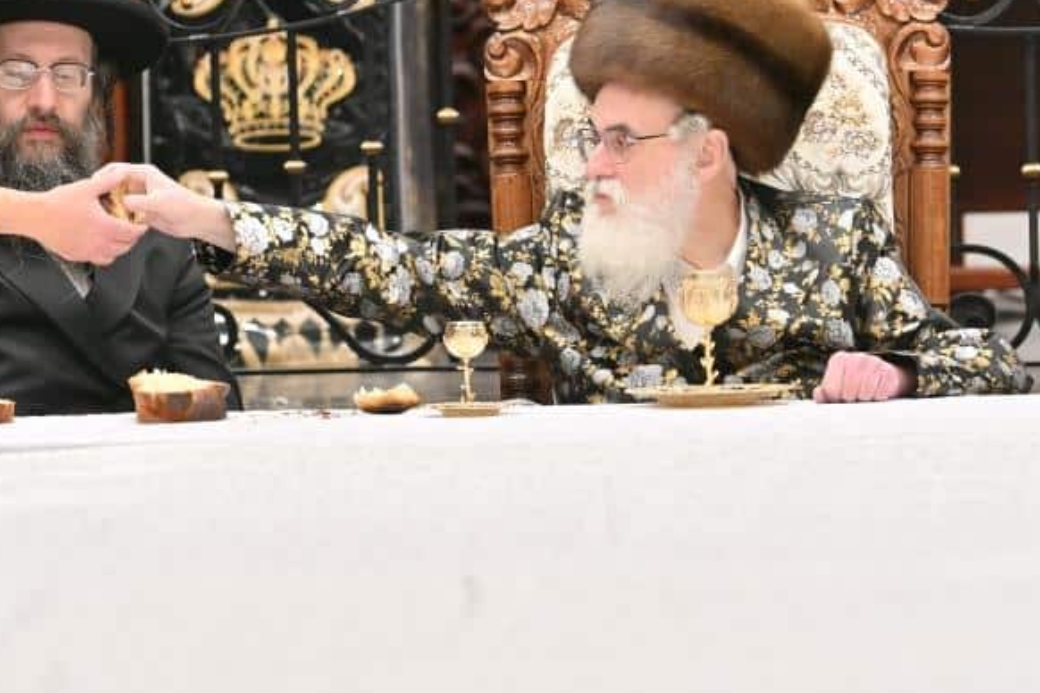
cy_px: 184
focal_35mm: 329
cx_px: 245
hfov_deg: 6.3
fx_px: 9504
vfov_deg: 4.2
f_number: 2.8
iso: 250
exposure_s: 1/320
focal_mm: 125
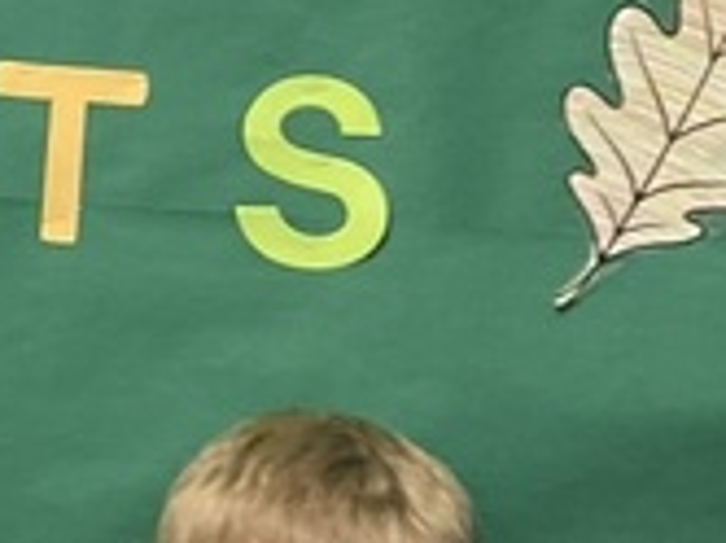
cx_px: -722
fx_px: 3623
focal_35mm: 173
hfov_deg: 10.5
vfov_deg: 8.5
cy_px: 118
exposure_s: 1/40
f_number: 1.8
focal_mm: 3.99
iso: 250
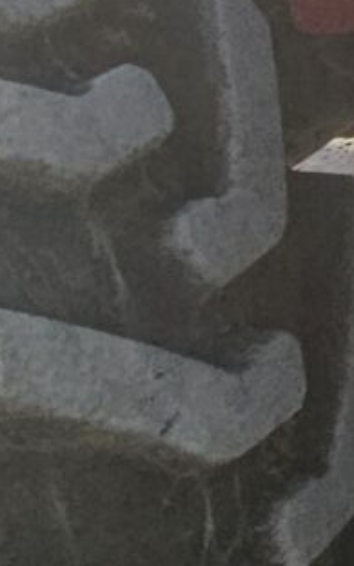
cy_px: -419
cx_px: 1561
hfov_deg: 7.1
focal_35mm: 113
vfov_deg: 16.0
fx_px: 1744
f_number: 2.2
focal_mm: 2.2
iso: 50
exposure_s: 1/1195
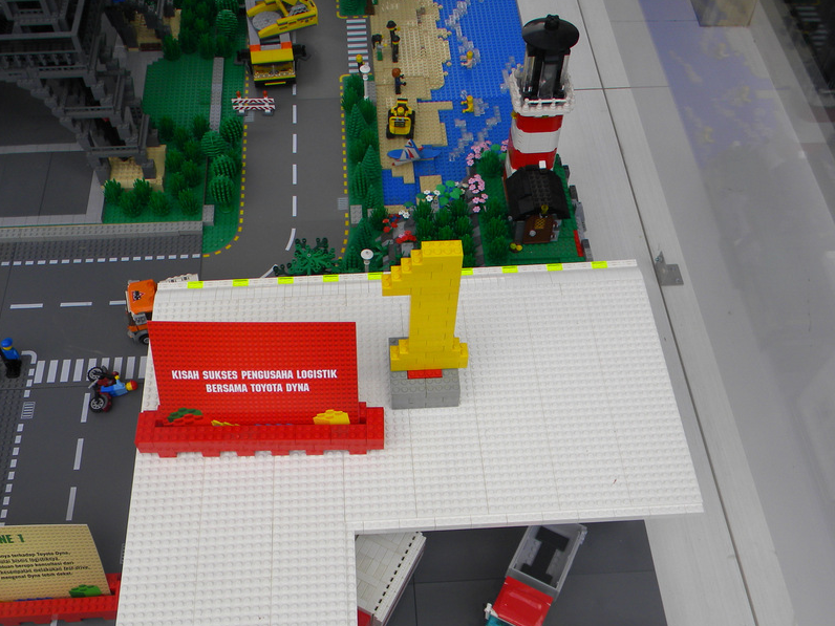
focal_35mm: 36
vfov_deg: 39.4
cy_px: 397
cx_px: 399
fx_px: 868
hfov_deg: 51.3
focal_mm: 5
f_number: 3.5
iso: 80
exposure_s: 1/214
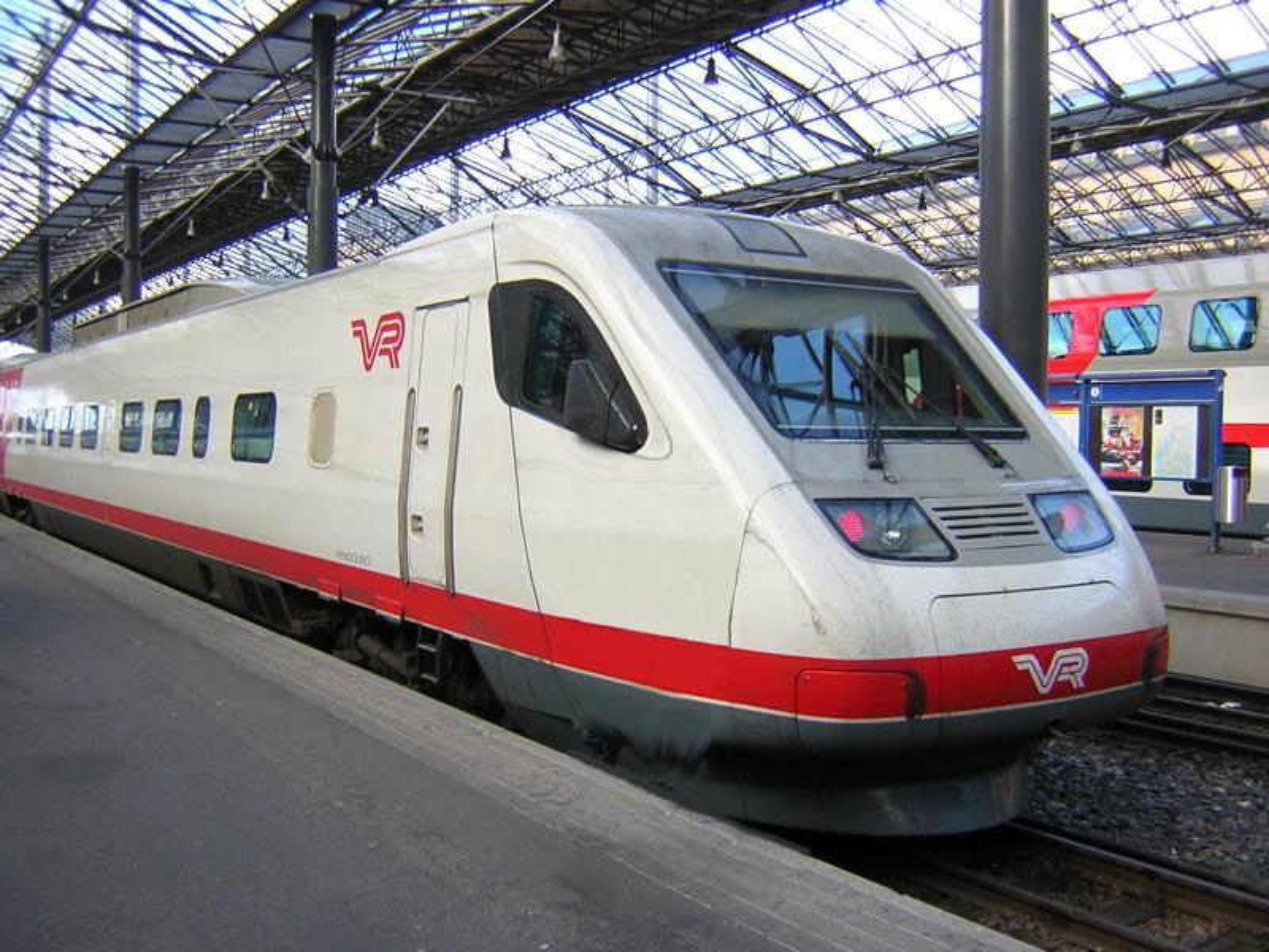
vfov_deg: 39.7
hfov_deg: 51.4
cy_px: 476
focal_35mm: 36
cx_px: 634
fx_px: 1320
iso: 100
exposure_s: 1/93.9
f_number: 2.6
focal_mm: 4.7
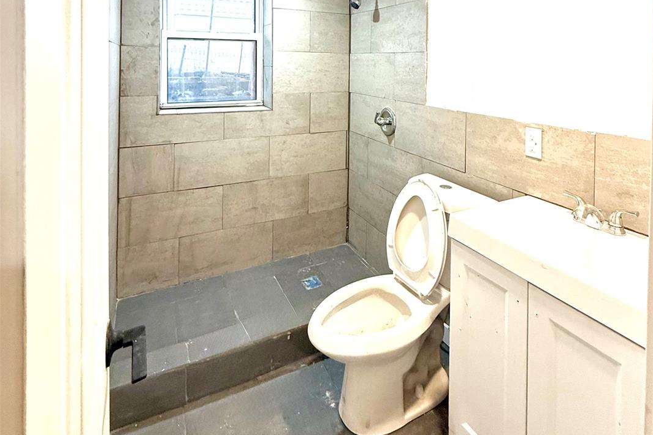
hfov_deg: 81.1
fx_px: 381
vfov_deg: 54.4
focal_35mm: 21
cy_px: 72
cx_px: 353
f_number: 2.2
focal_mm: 2.22
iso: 250
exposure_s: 1/120
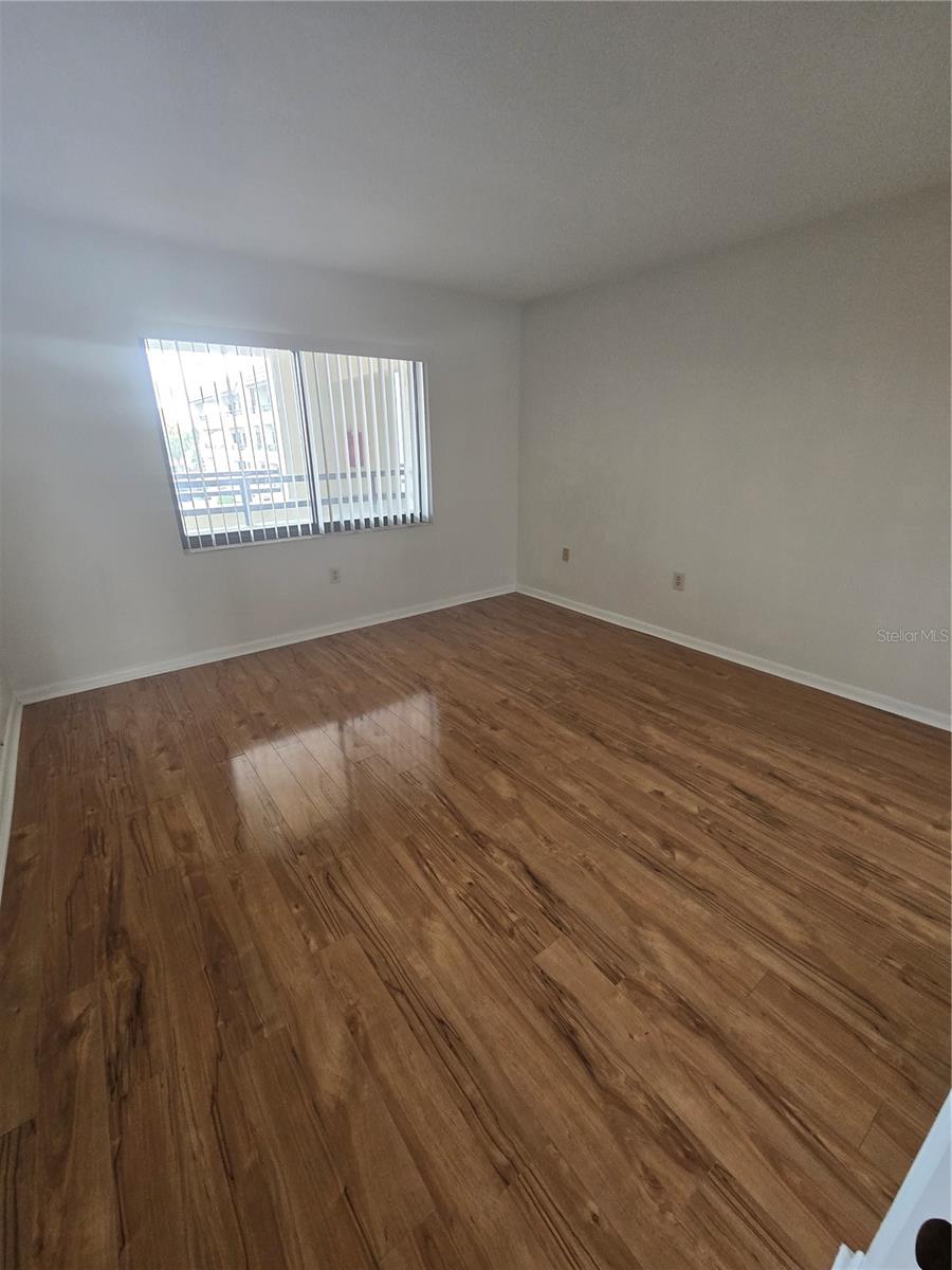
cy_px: 635
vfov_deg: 106.2
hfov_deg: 89.9
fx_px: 477
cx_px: 476
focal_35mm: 13
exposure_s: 1/60
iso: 200
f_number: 2.2
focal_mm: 2.2
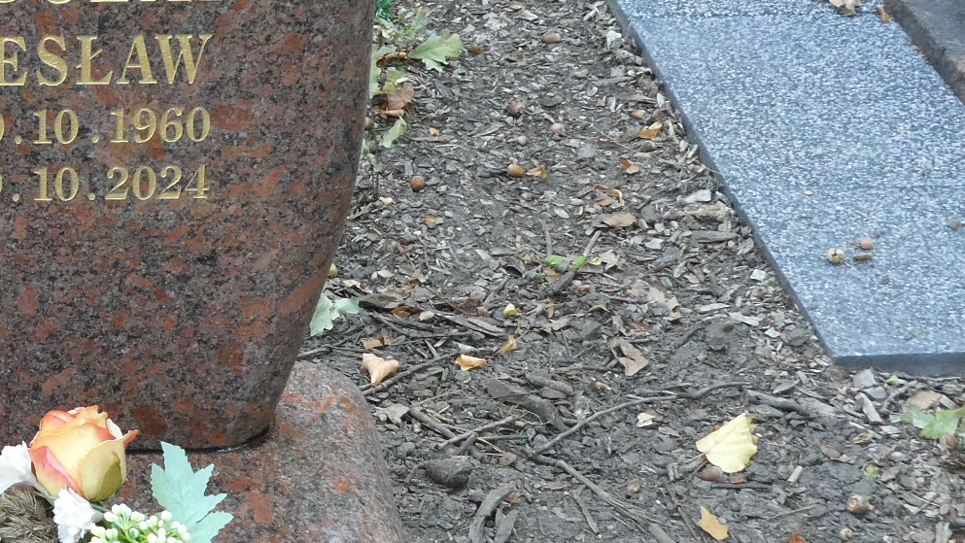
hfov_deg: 21.6
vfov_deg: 12.7
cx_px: -3
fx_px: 2431
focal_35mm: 95
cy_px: 189
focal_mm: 5.8
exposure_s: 1/80
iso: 320
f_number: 3.6
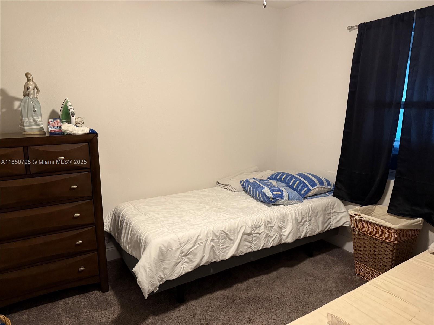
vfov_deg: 56.8
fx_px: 301
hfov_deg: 71.6
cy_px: 162
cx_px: 217
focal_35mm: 24
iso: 640
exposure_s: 1/60
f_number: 1.78
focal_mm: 6.76
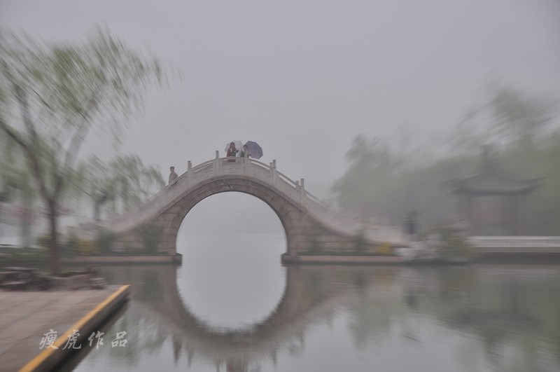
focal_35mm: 108
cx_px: 280
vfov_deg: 12.6
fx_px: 1678
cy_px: 186
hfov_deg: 19.0
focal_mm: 72
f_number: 7.1
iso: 200
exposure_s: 1/50
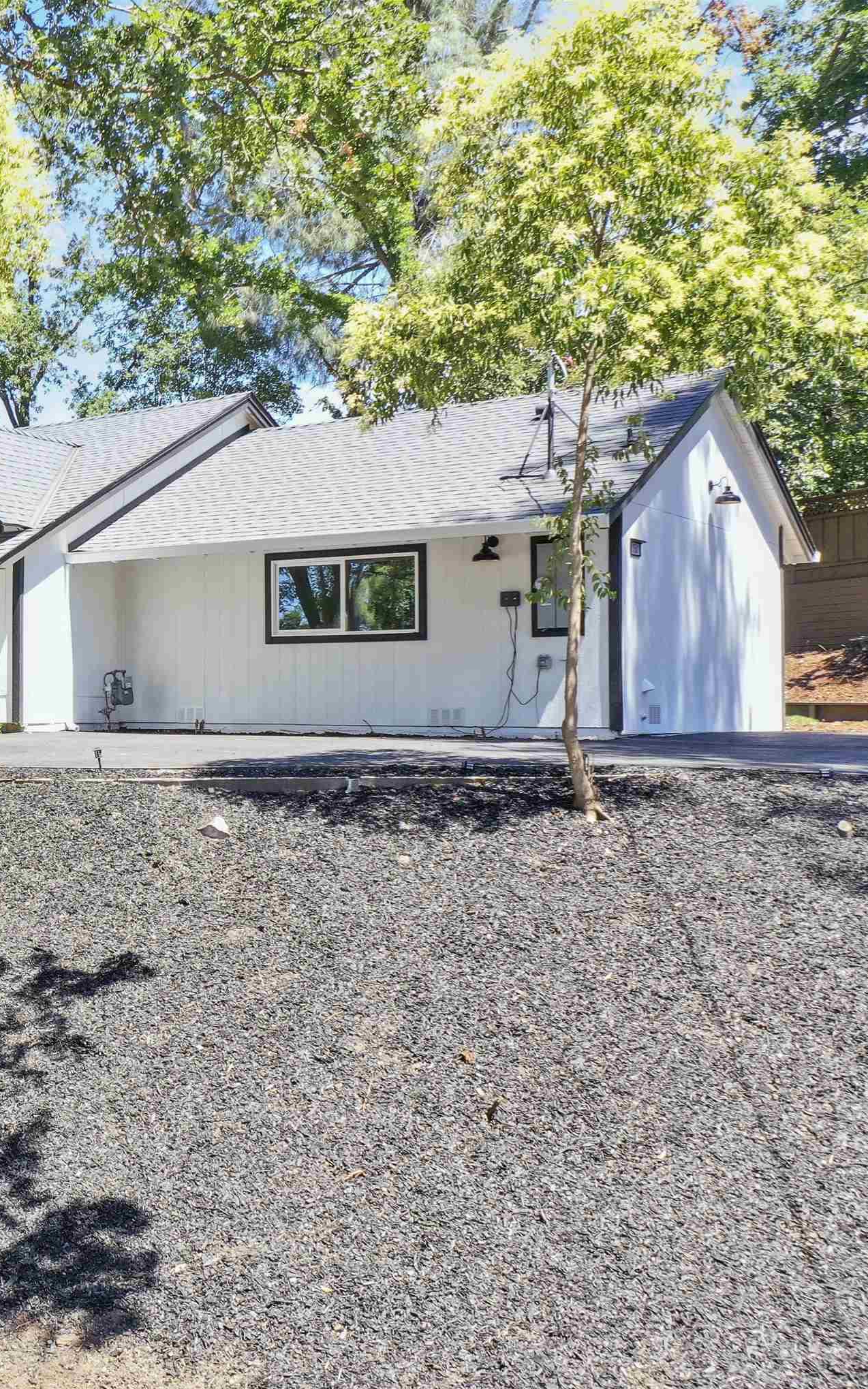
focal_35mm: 43
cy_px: 697
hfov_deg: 27.0
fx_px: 1628
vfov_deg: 46.2
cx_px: -125
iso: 100
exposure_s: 1/160
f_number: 4.5
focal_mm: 10.26
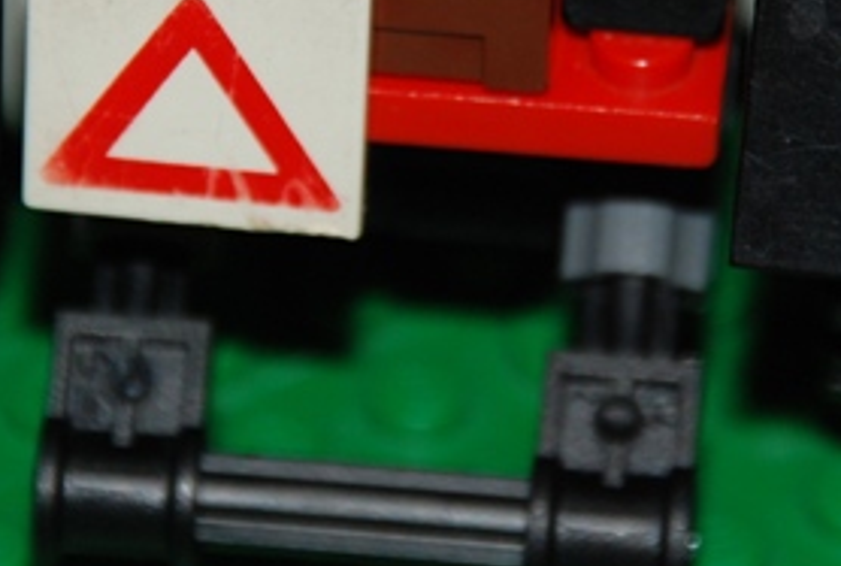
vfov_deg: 1.6
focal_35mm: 862
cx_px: 496
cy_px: 212
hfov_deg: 2.4
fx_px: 20192
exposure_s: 1/60
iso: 400
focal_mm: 200
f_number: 6.3
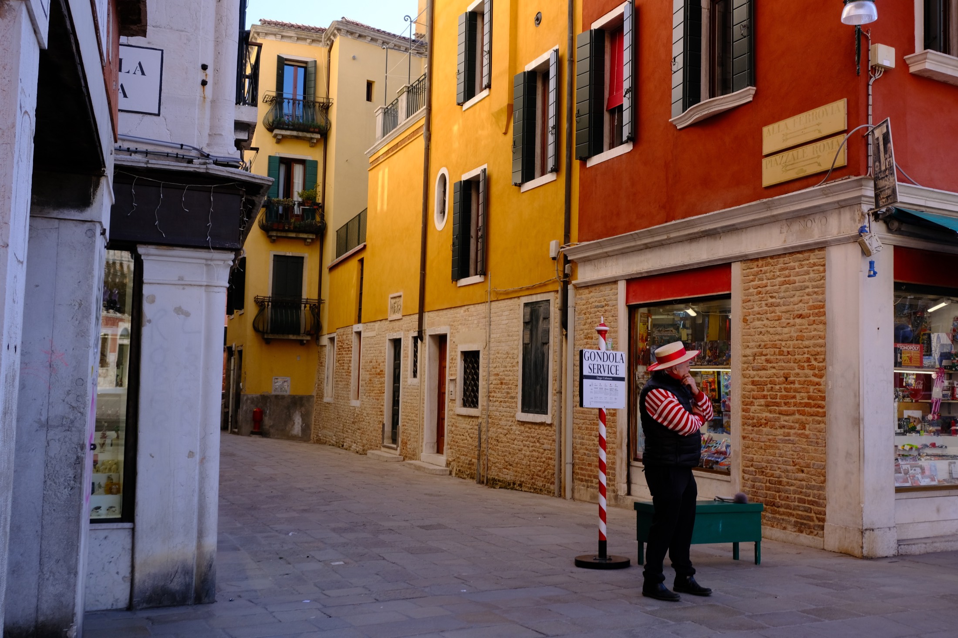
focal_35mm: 35
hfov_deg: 54.4
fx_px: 931
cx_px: 479
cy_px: 319
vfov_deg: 37.8
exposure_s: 1/125
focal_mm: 23.3
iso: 400
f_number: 10
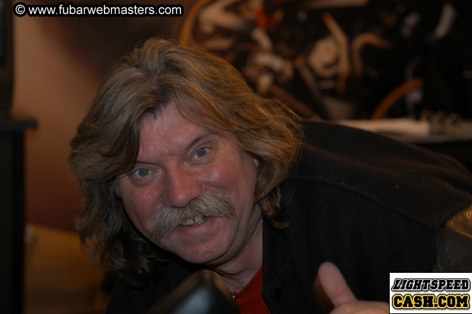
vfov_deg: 10.7
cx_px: 236
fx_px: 1670
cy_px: 157
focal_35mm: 128
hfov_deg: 16.1
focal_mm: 85
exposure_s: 1/60
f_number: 5
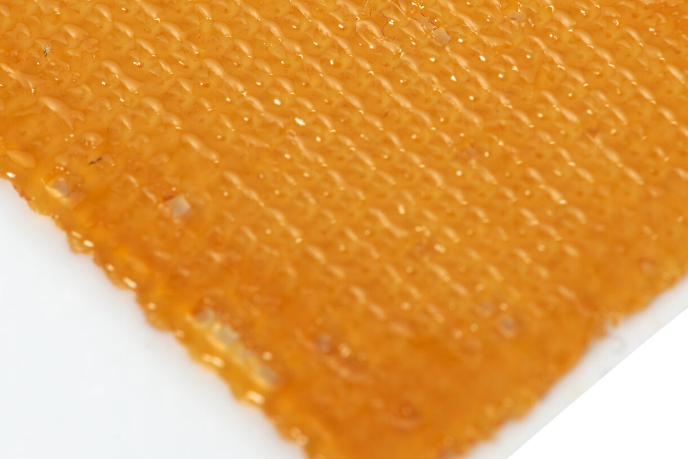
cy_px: 168
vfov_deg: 6.2
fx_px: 4224
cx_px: 384
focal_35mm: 221
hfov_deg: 9.3
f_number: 16
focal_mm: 105
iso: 100
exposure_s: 1/100
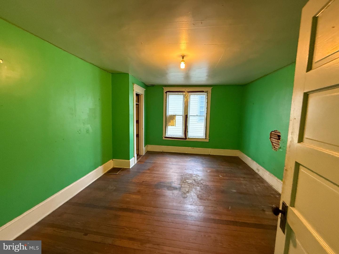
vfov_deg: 85.7
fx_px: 137
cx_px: 170
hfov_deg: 102.1
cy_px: 127
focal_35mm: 14
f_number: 2.2
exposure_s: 1/60
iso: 500
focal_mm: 2.22
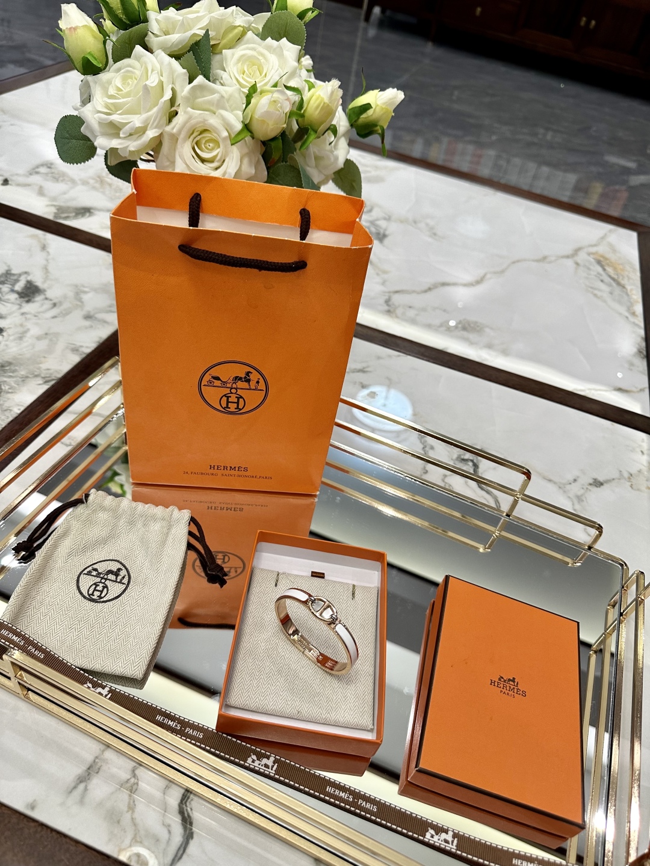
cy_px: 433
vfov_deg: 71.6
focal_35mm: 24
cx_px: 325
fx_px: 601
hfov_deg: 56.8
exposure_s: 1/100
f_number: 1.78
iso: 160
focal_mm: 6.86
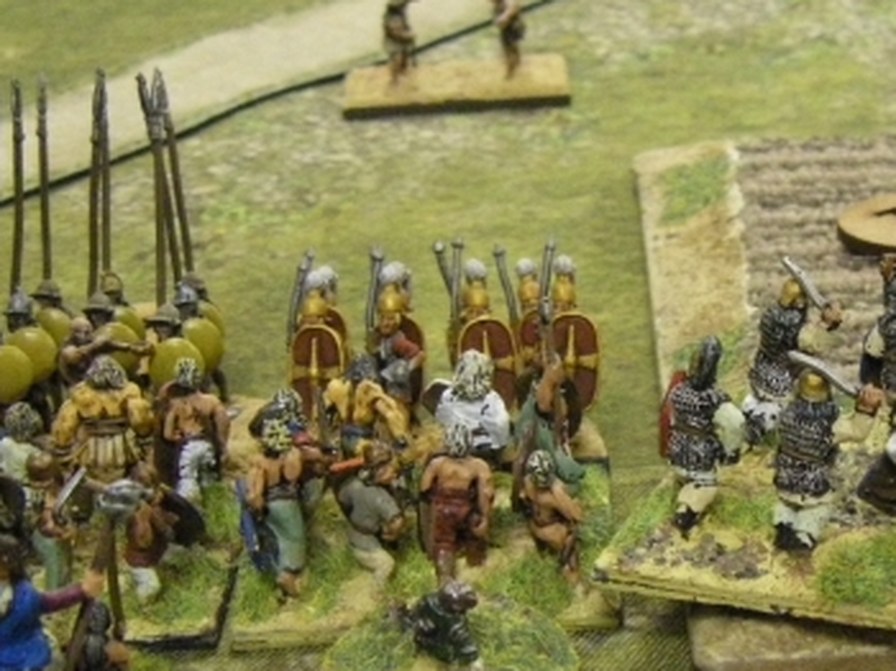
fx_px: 2173
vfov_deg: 17.5
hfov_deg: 23.0
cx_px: 718
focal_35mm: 84
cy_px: 382
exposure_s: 1/50
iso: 640
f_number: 3.5
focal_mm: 6.3
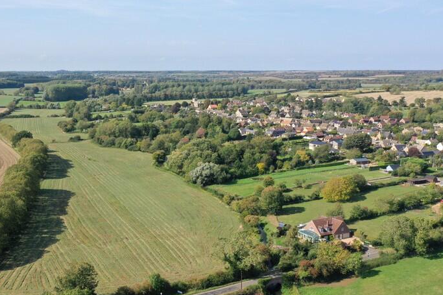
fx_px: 517
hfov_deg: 45.5
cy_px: 137
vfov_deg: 31.9
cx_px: 139
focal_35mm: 42
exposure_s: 1/400
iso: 100
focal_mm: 10.26
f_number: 5.6
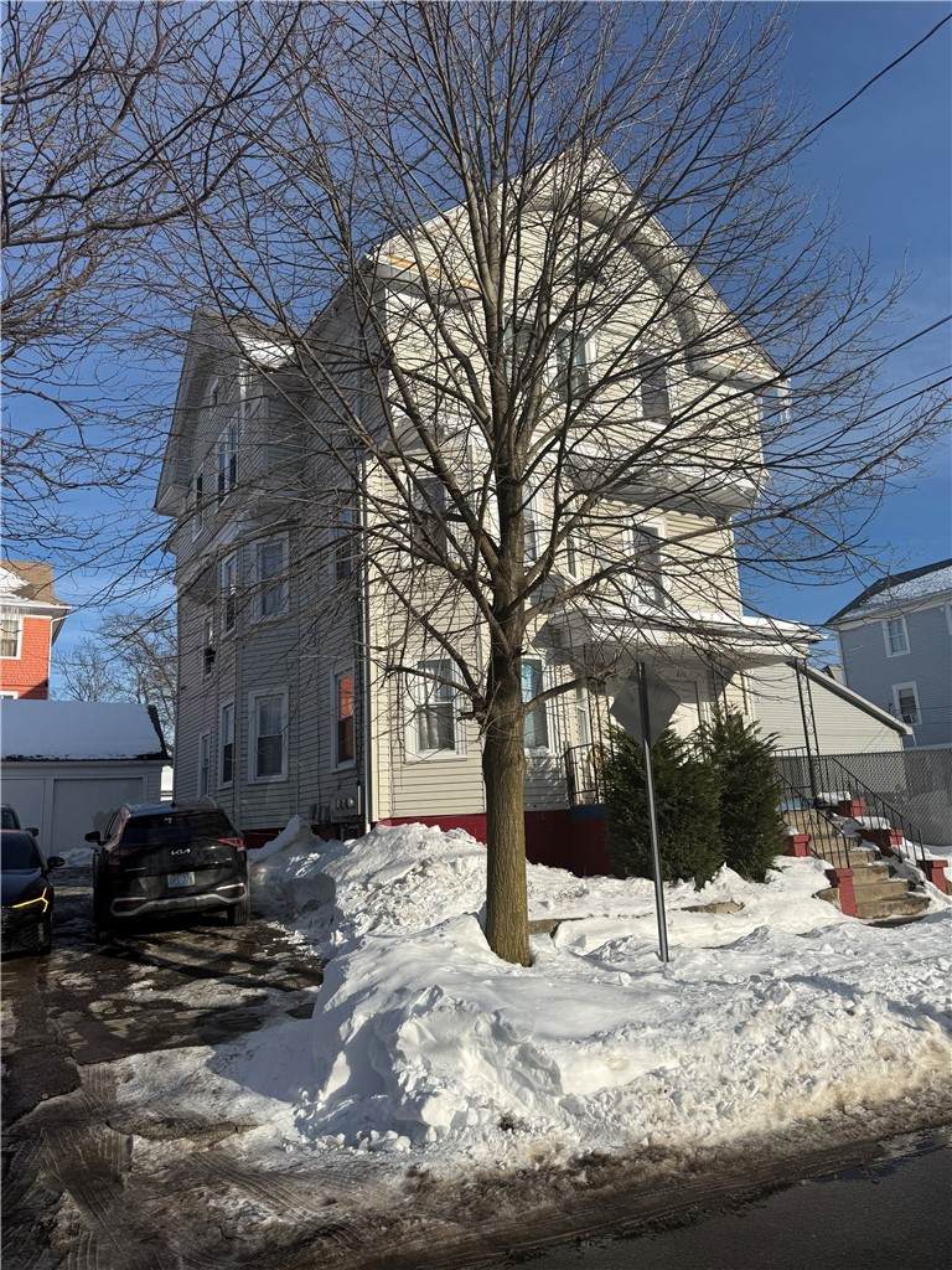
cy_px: 635
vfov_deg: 71.6
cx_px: 476
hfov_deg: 56.8
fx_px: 880
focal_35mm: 24
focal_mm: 6.76
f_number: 1.78
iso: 80
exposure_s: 1/7353
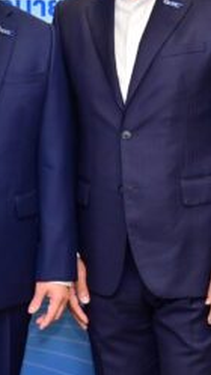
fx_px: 1284
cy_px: 78
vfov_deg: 16.5
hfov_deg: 9.3
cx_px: -6
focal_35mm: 129
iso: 1250
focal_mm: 40
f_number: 5.6
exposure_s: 1/160
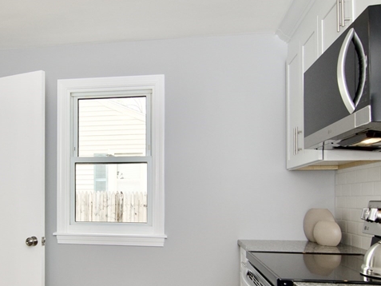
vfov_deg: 41.1
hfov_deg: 52.3
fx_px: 375
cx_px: 110
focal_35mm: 34
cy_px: 197
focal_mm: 11
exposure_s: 1/125
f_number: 5.6
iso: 320
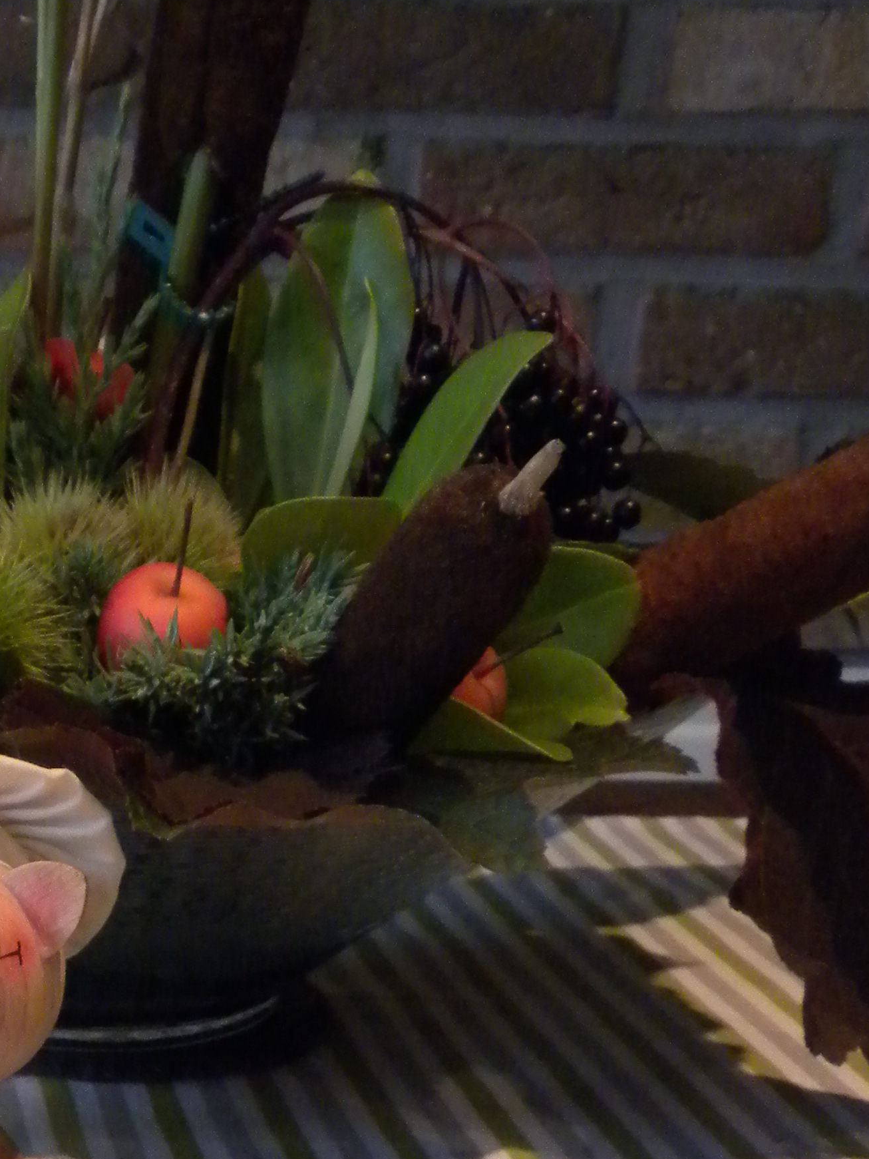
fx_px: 2845
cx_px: -36
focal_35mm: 85
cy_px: 1216
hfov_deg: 16.9
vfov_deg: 22.0
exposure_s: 1/53.2
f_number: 3.5
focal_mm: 6.6
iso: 400
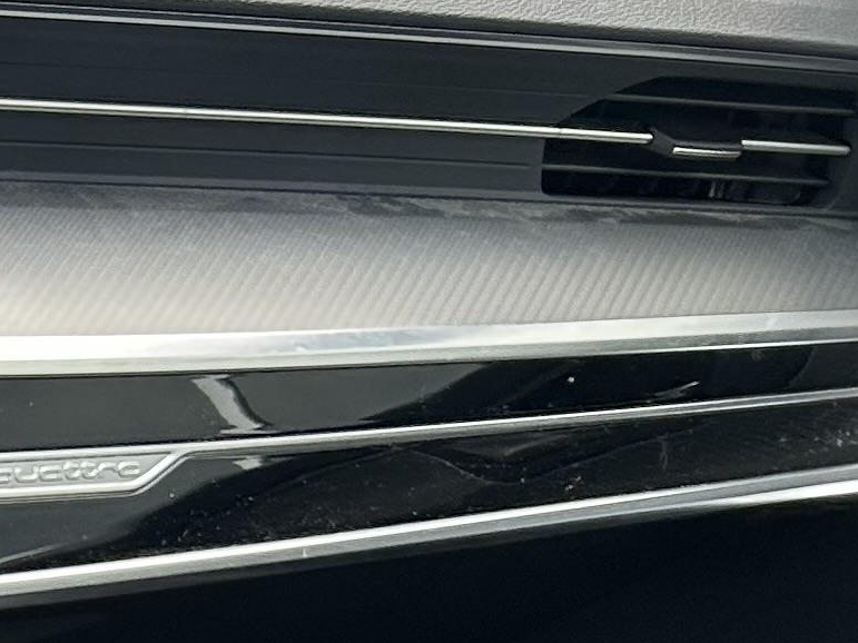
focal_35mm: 136
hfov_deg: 11.6
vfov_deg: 10.2
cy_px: 1190
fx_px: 3370
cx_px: -1265
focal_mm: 5.7
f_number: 1.5
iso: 50
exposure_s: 1/121
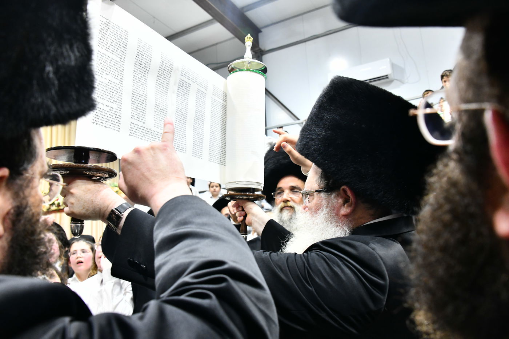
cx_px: 254
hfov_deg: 65.5
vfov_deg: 46.4
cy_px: 170
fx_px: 396
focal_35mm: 28
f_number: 5.6
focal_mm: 28
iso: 2000
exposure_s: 1/125
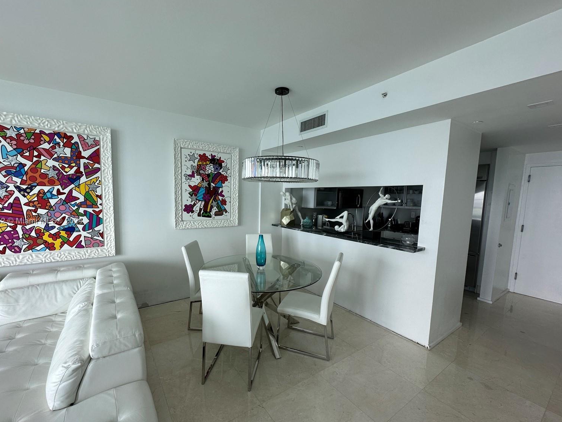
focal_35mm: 15
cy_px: 222
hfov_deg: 98.0
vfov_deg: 81.7
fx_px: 244
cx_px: 263
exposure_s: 1/99
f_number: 2.2
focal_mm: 2.22
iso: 64
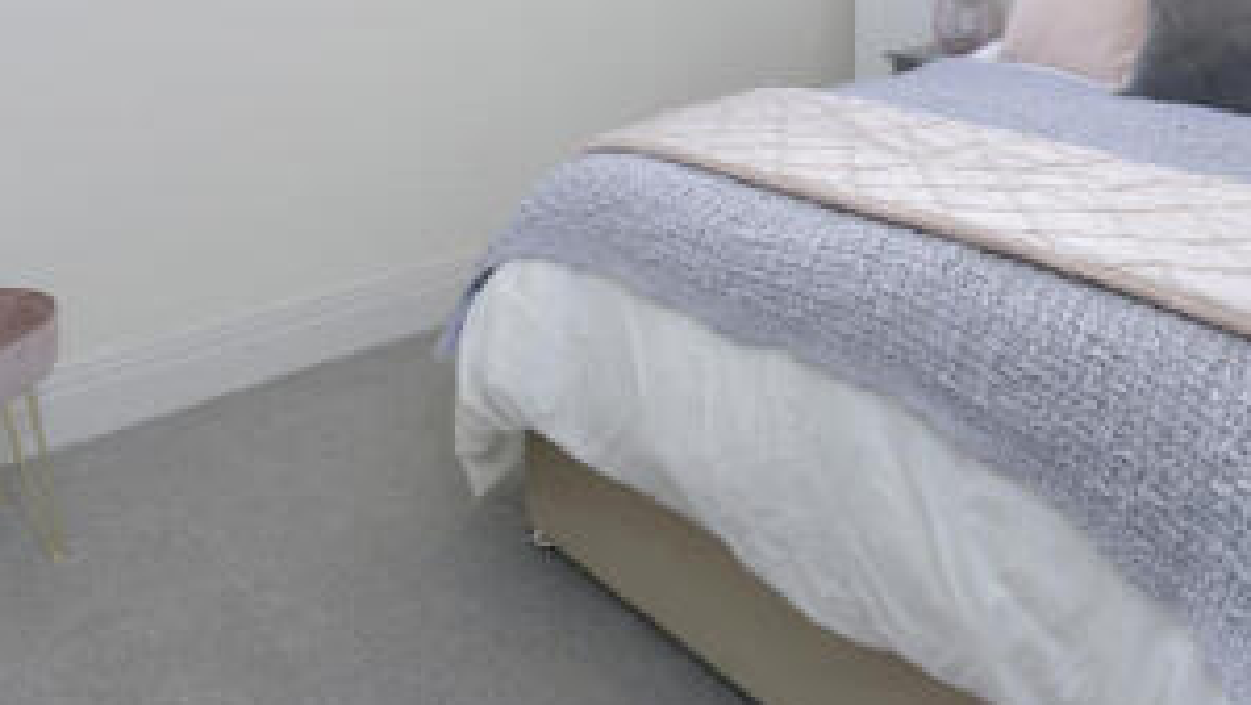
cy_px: -127
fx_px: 1062
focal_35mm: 32
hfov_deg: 59.8
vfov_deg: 31.2
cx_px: 819
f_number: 7.1
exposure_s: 1/80
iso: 400
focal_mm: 14
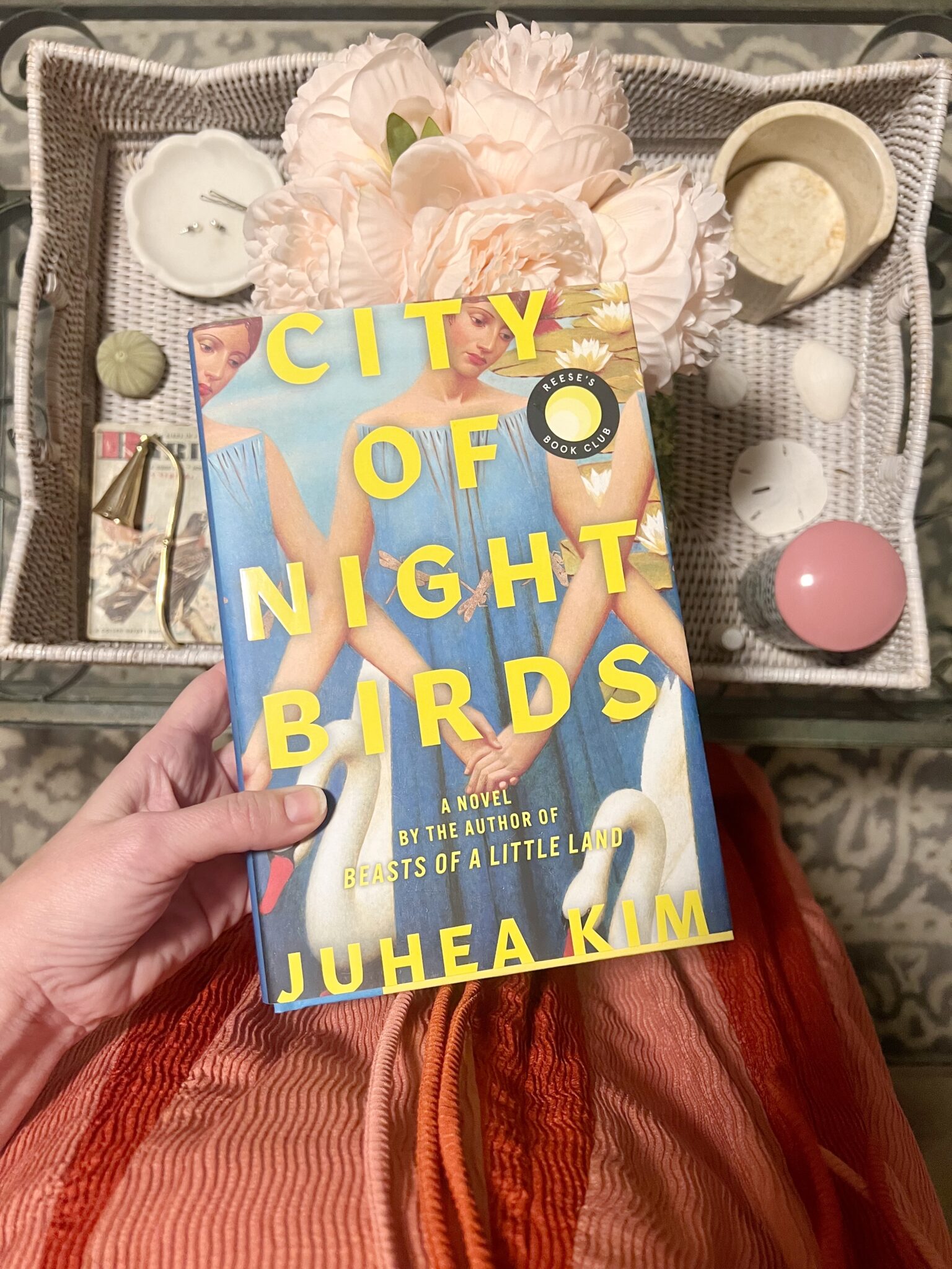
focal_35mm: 26
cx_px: 476
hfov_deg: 53.1
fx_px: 953
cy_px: 634
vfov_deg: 67.3
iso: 250
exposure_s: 1/60
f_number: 1.5
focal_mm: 5.7
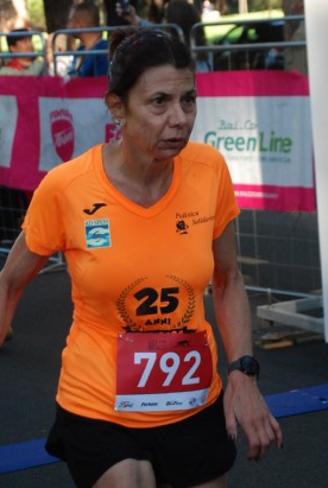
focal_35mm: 114
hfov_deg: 12.1
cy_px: 221
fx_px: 1550
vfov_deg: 17.9
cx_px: 195
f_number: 5
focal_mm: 52
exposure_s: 1/500
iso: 1000
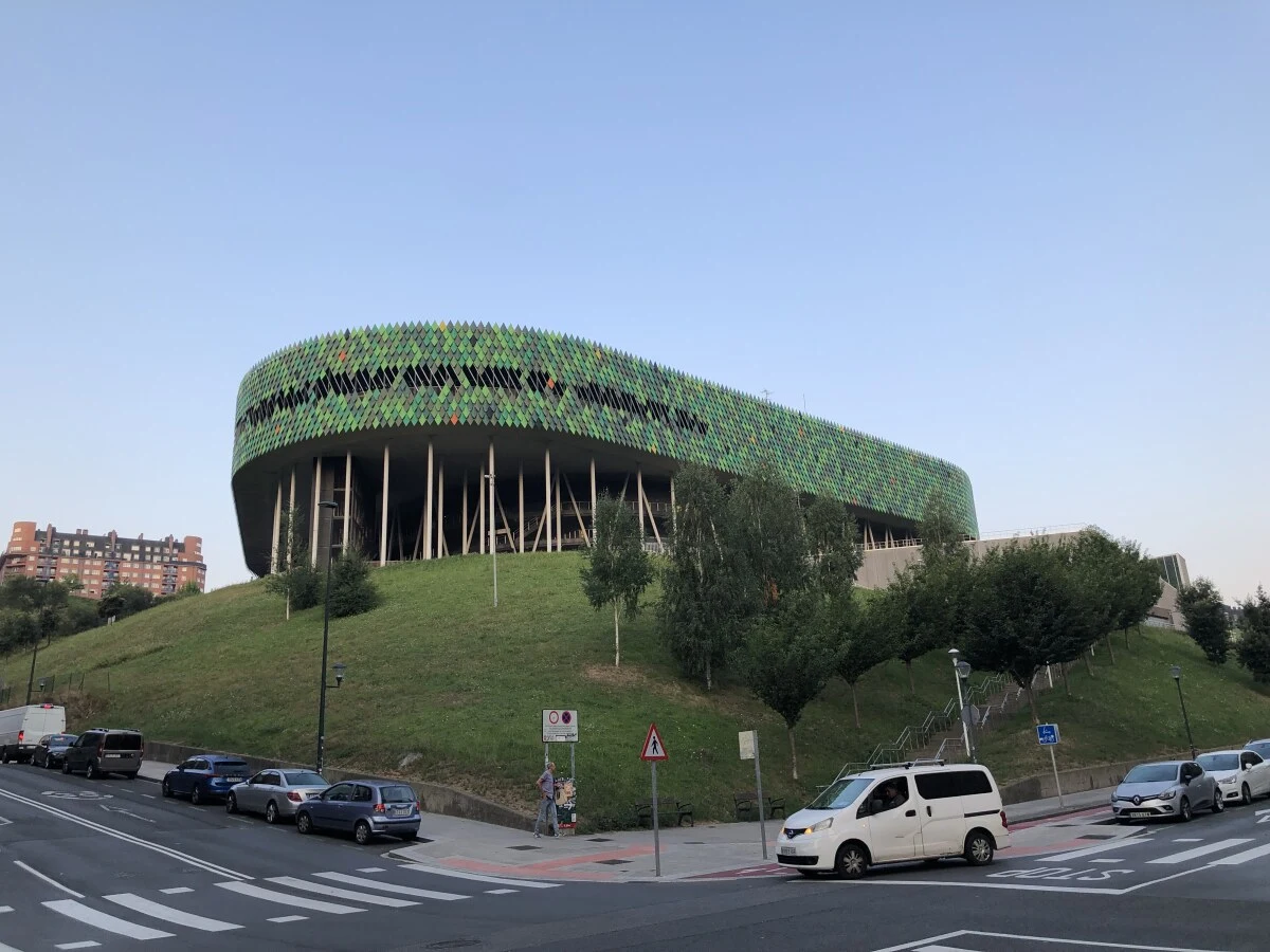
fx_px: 1027
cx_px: 635
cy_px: 476
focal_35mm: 28
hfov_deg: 63.4
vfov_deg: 49.7
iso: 20
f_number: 1.8
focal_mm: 4
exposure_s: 1/333
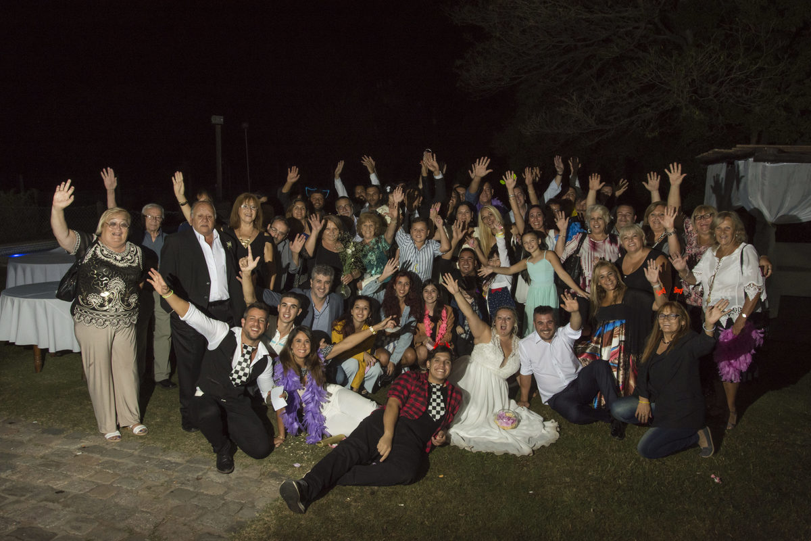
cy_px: 270
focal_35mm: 27
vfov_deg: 47.9
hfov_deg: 67.4
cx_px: 406
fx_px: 608
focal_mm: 18
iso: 1000
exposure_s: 1/80
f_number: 8
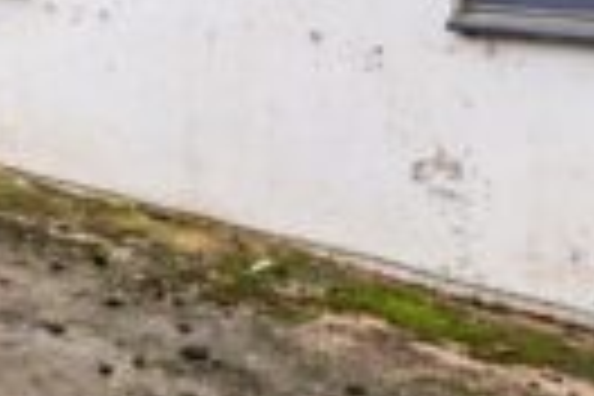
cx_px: -338
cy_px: -108
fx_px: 1155
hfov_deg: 22.6
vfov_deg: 18.2
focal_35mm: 70
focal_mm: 12
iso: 250
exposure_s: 1/125
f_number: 4
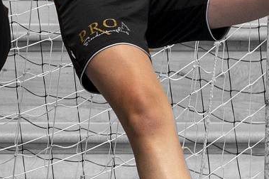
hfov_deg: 7.2
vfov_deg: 5.0
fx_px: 2053
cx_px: -275
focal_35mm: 275
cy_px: -25
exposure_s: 1/100
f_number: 5
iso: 1000
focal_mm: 44
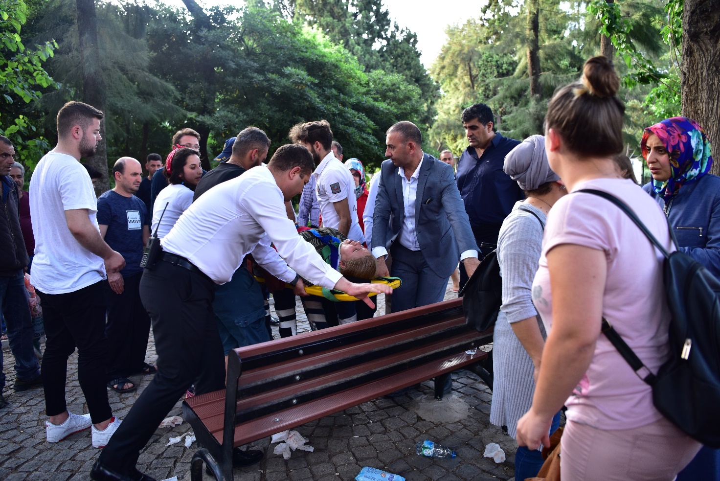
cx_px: 360
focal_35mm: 24
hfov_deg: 73.7
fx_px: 480
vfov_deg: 53.2
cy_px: 240
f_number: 2.8
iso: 250
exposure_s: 1/125
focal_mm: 24
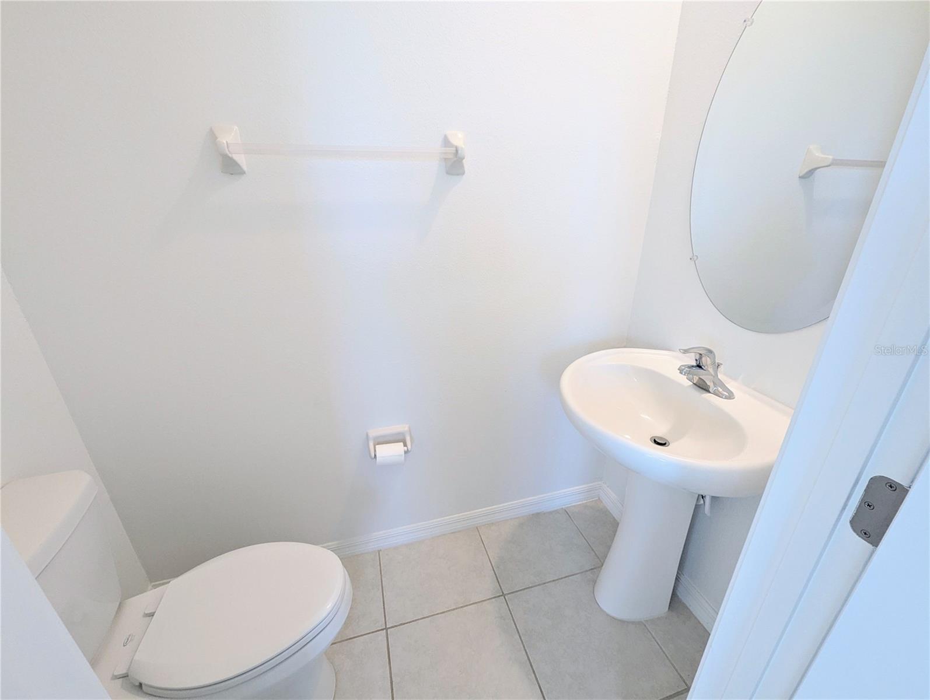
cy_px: 350
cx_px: 465
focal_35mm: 13
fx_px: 350
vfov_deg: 90.1
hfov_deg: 106.1
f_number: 2.2
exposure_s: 1/24
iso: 57
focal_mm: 1.95
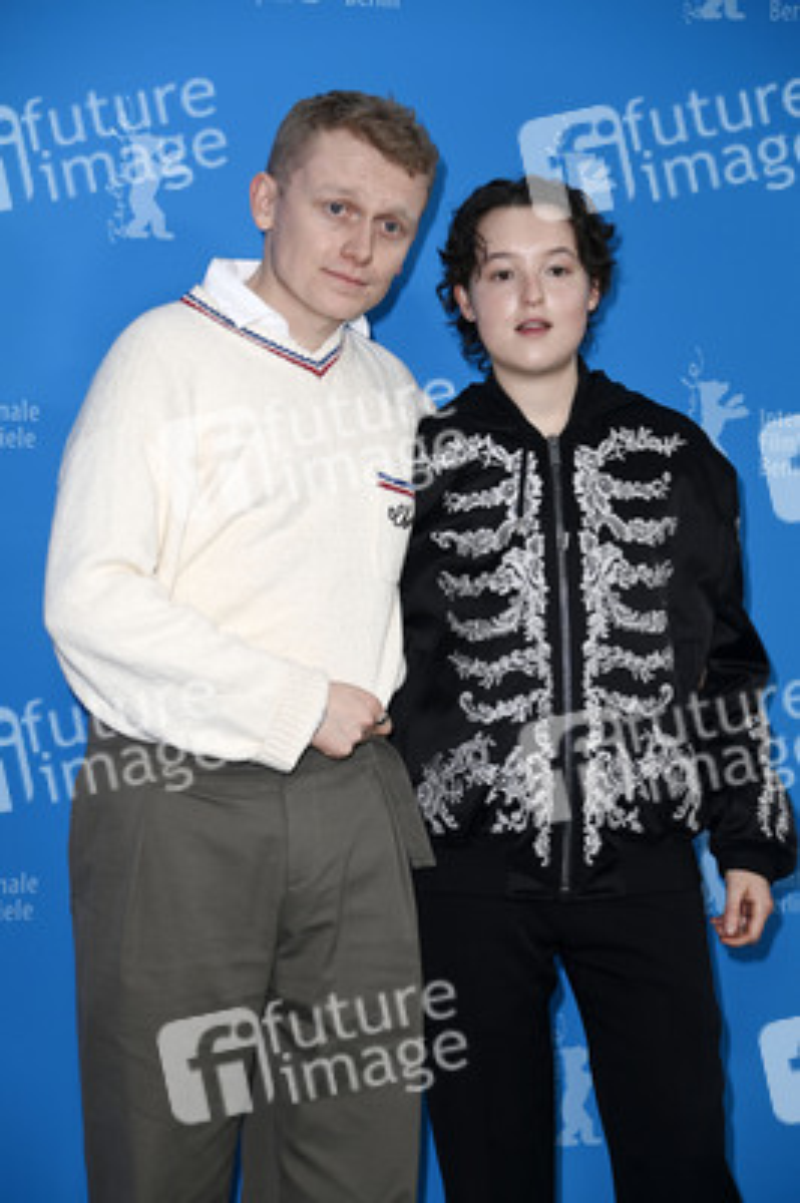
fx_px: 3506
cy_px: 602
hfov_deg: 13.0
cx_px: 400
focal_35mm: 105
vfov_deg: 19.5
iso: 640
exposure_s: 1/250
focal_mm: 105
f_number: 5.6
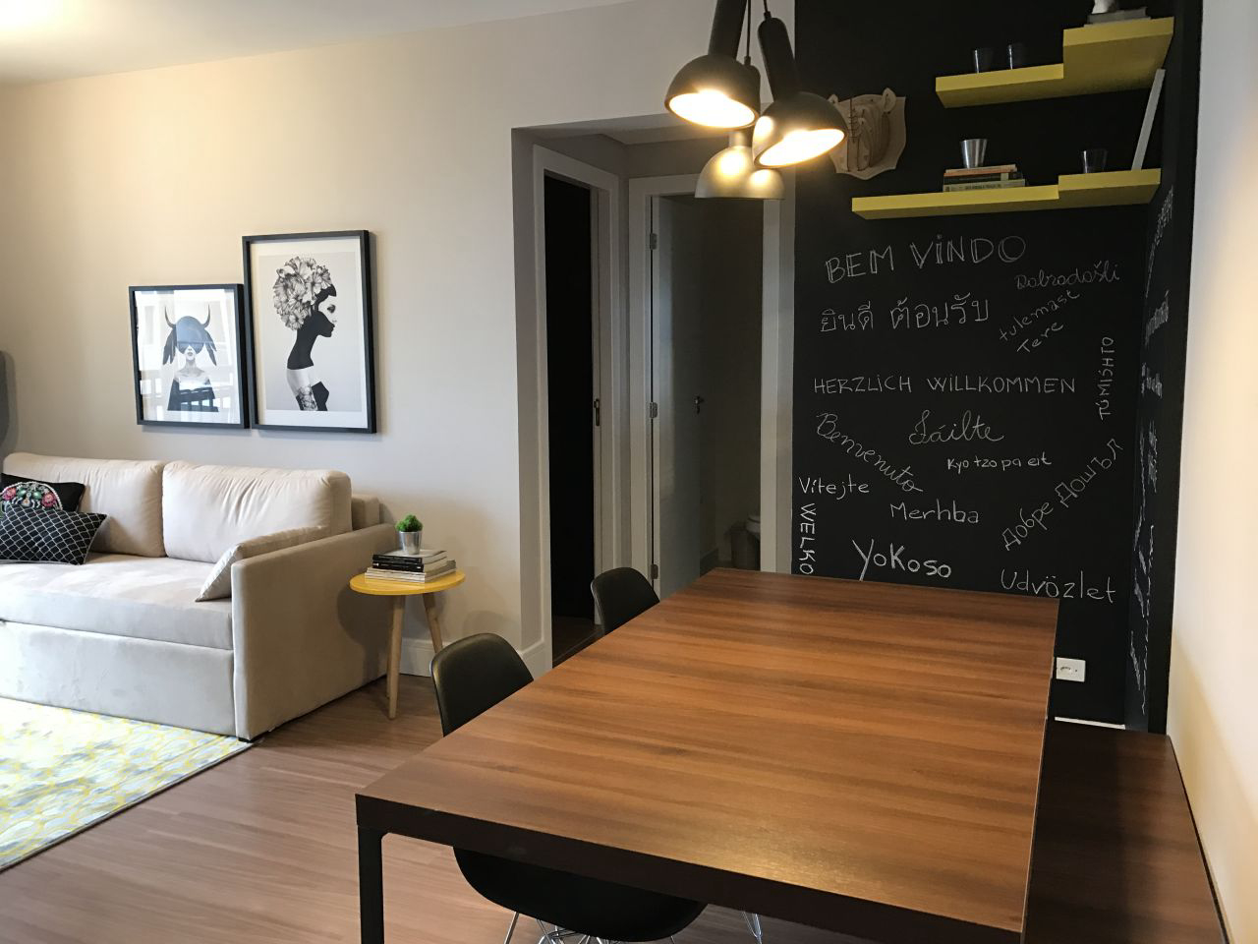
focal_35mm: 28
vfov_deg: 49.7
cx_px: 629
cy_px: 472
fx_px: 1018
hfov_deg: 63.4
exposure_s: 1/17
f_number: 1.8
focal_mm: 3.99
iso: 40
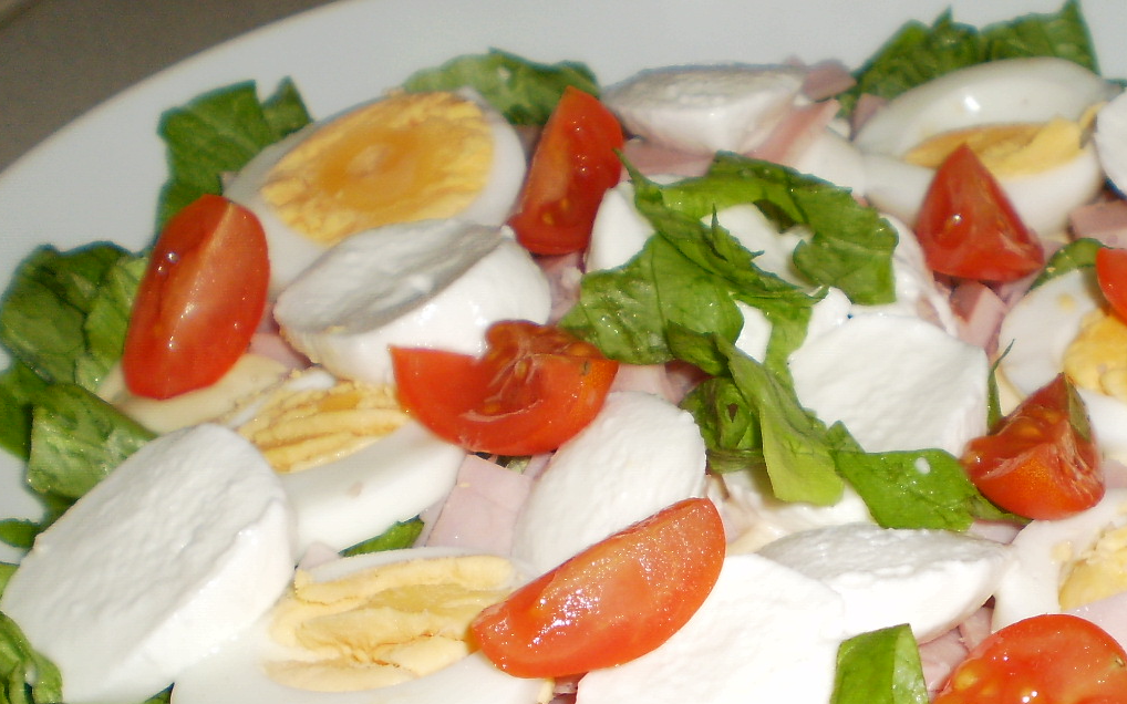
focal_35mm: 60
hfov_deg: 33.4
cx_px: 836
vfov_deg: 21.4
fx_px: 1843
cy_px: 567
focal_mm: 6.3
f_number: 3.1
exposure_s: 1/30
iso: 125
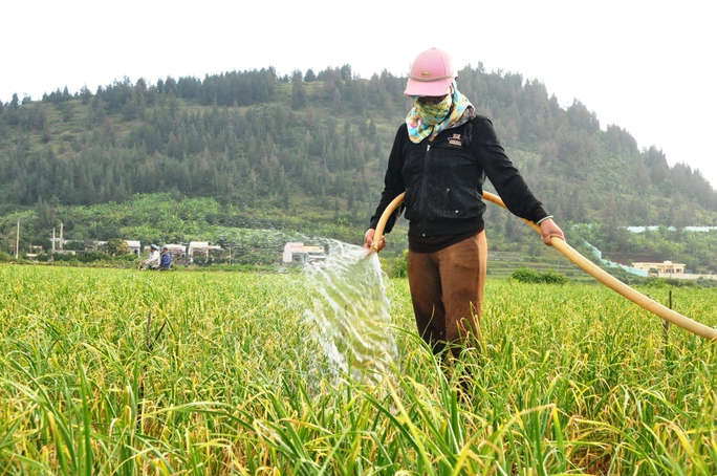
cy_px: 238
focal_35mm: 52
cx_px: 358
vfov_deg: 25.7
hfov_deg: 37.9
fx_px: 1044
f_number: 10
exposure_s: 1/400
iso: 2000
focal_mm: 35
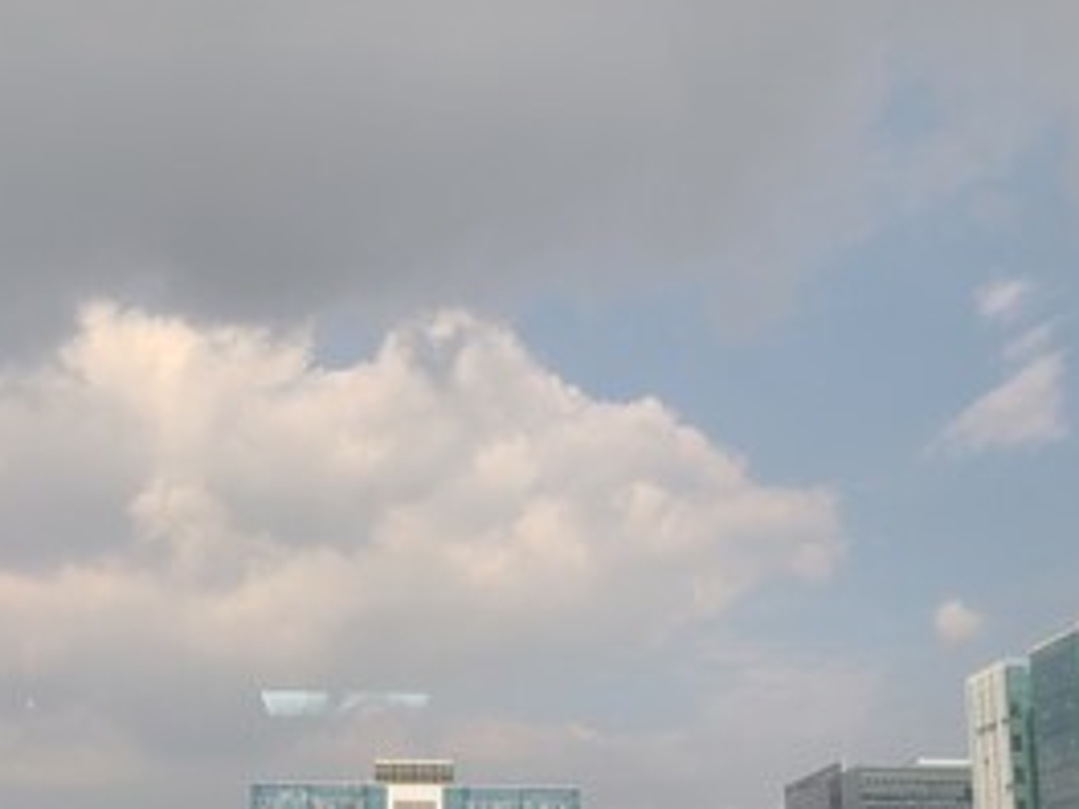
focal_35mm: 59
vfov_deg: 24.5
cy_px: 613
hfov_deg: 32.4
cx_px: 351
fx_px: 1839
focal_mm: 5.4
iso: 40
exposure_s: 1/468
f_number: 1.8
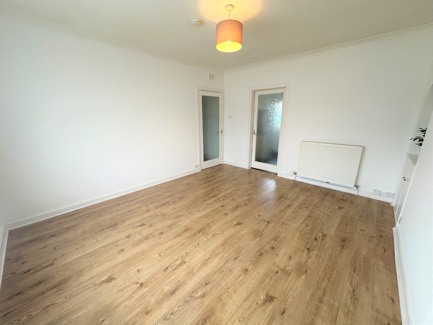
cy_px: 162
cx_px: 216
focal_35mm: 14
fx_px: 175
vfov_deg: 85.7
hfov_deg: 102.1
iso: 125
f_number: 2.2
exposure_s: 1/99
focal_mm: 2.22
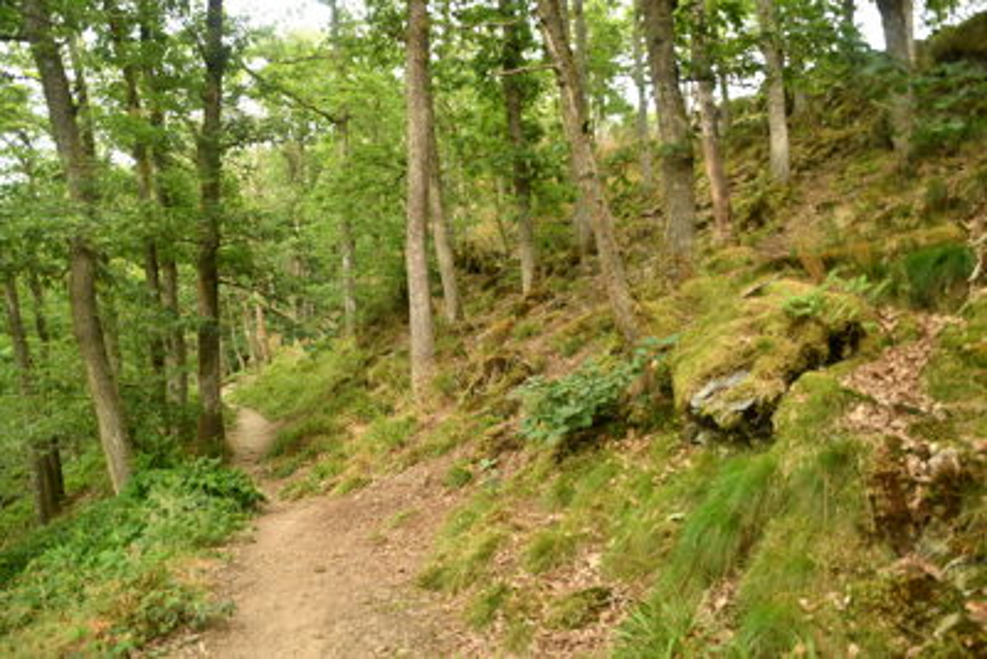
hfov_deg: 73.7
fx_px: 658
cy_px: 330
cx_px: 494
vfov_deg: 53.2
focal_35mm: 24
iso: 200
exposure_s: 1/100
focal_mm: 16
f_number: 3.5
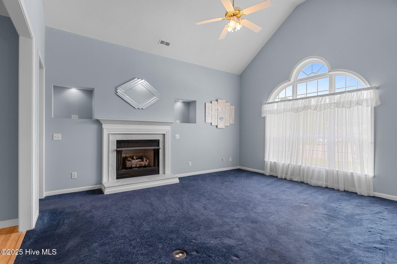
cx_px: 198
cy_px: 132
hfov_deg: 93.3
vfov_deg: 70.4
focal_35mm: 17
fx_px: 187
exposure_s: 1/25
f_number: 5
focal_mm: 17
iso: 160
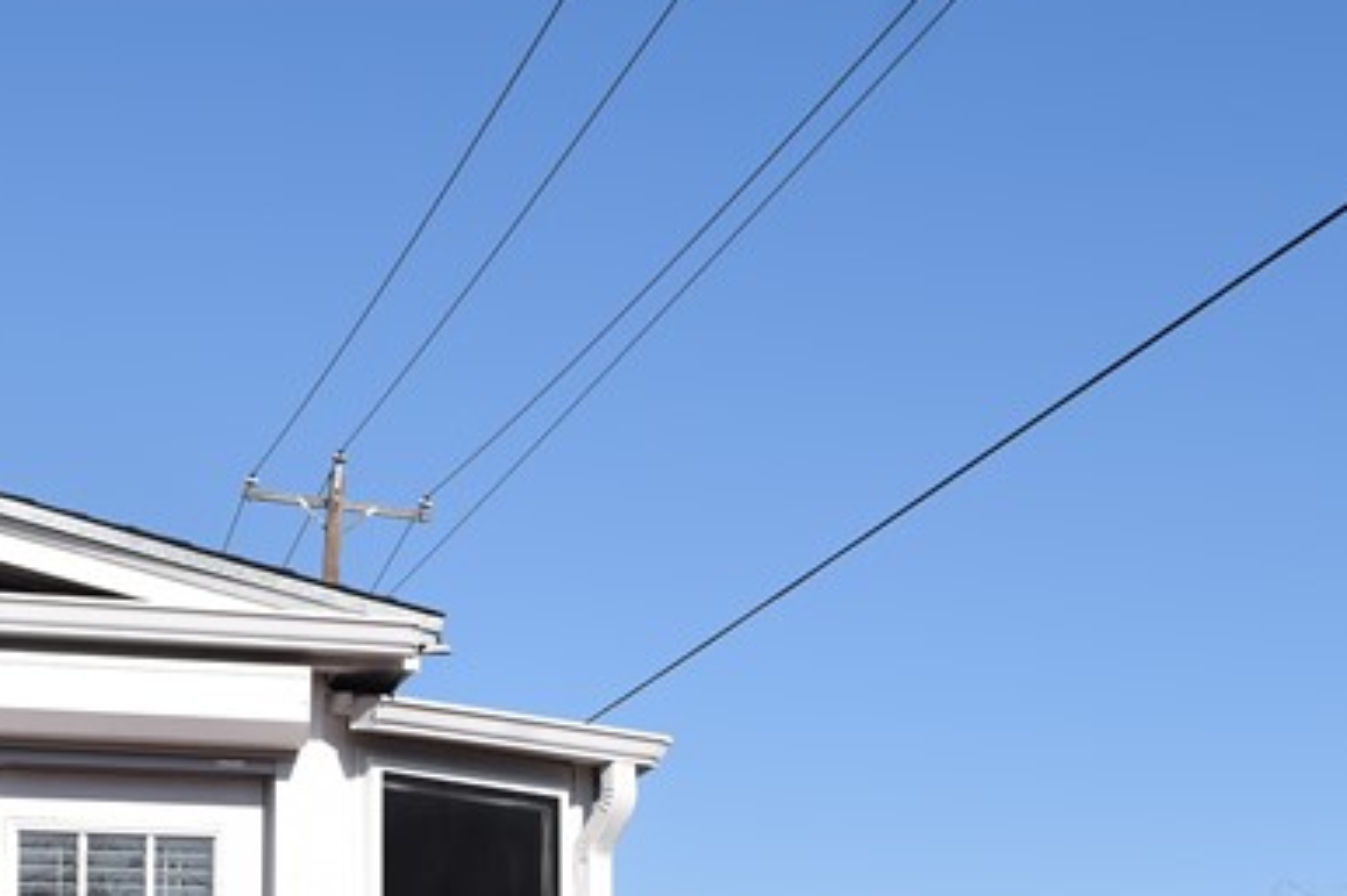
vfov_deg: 16.9
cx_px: 810
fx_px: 2842
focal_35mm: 76
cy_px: 1157
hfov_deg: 26.6
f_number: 9
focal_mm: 18
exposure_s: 1/320
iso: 100
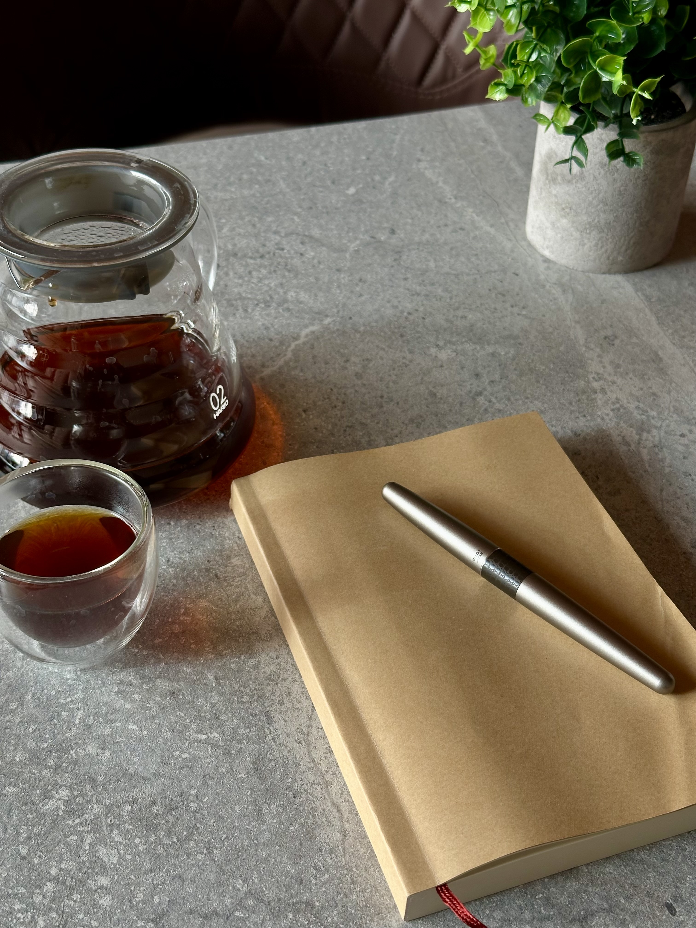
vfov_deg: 39.7
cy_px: 464
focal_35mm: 48
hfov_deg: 30.3
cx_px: 348
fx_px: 1287
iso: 64
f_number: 1.78
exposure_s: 1/145
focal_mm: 6.86
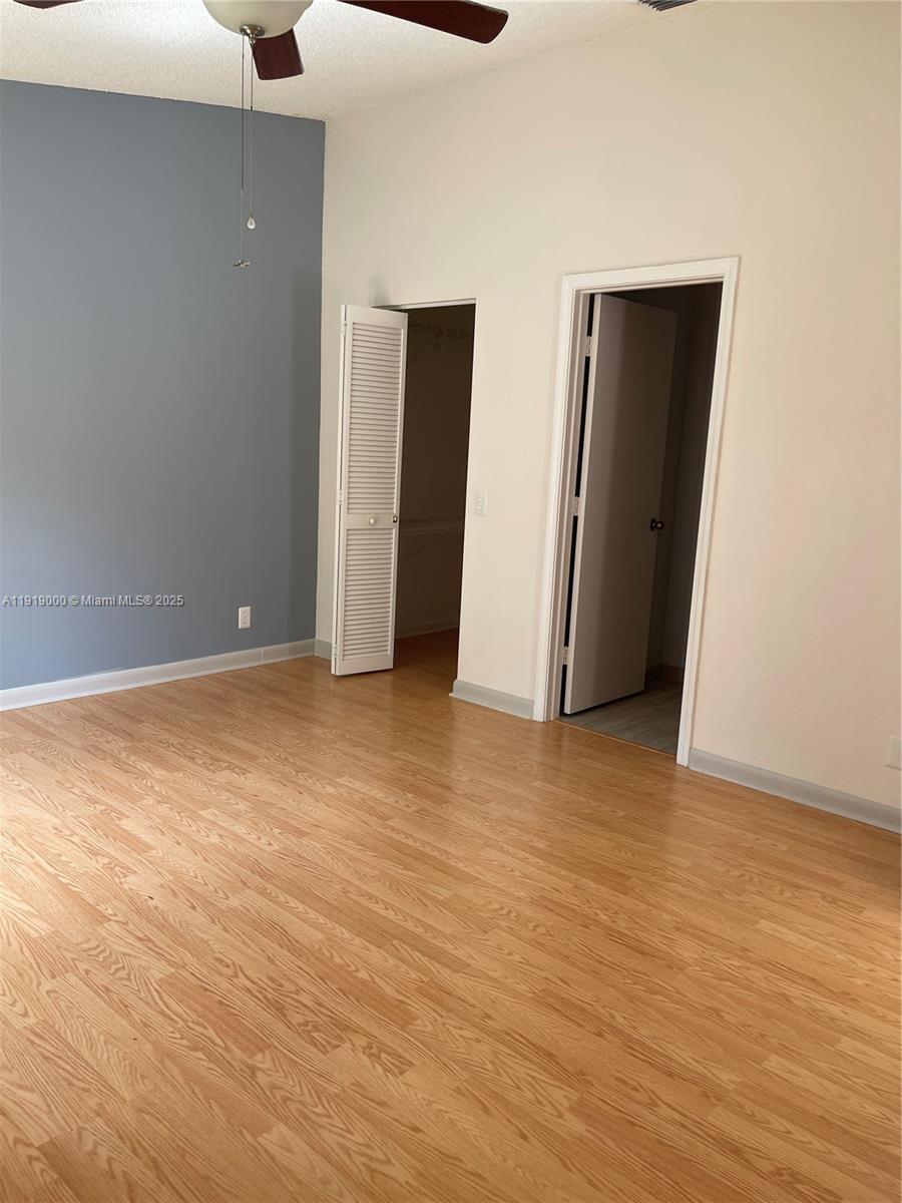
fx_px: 903
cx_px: 451
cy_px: 602
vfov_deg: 67.3
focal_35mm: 26
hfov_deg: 53.1
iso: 50
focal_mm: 5.1
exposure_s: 1/121
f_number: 1.6
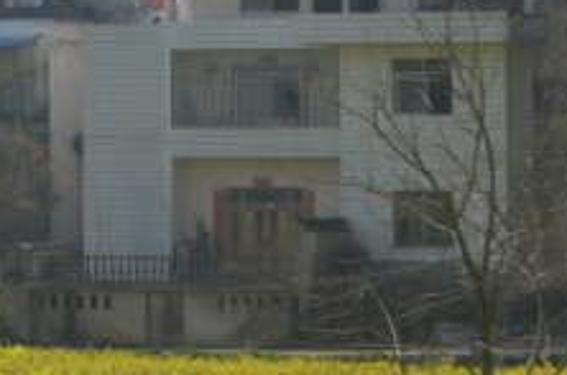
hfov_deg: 6.5
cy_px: -66
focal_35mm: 311
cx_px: -335
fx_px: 4893
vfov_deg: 4.4
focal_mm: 45
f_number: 9.5
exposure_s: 1/350
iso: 160
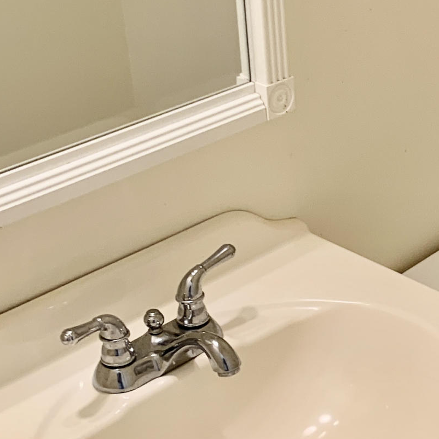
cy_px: 321
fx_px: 1234
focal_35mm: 86
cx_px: 692
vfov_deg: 20.0
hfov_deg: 17.7
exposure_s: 1/60
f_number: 1.8
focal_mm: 4.25
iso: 50
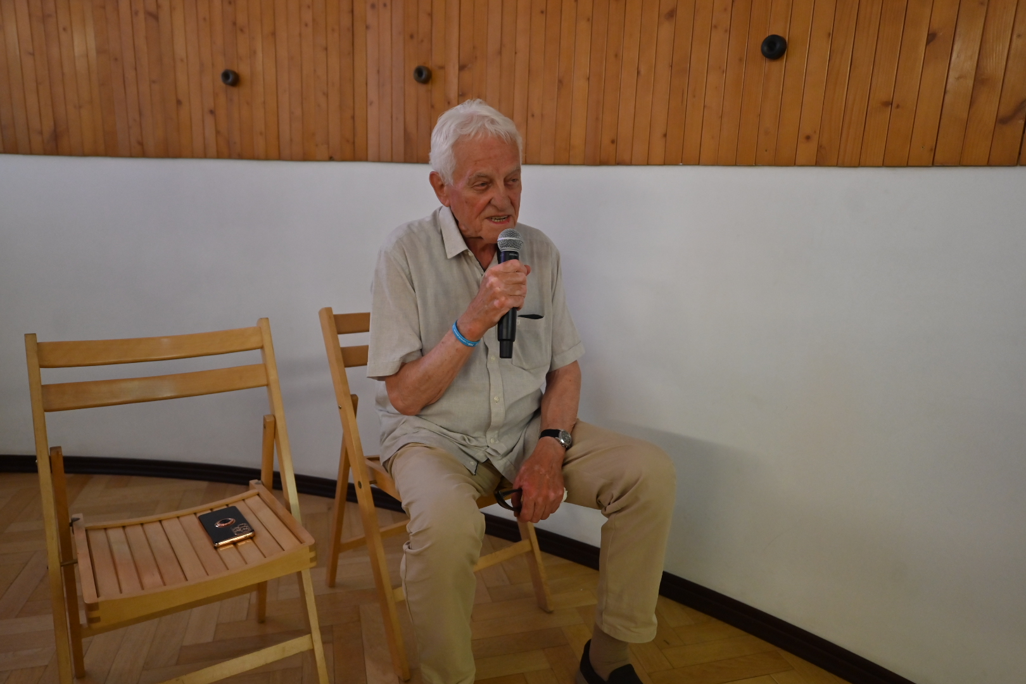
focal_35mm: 24
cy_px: 342
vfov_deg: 53.1
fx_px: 684
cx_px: 513
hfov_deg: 73.7
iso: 1600
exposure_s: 1/400
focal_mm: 24
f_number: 2.8
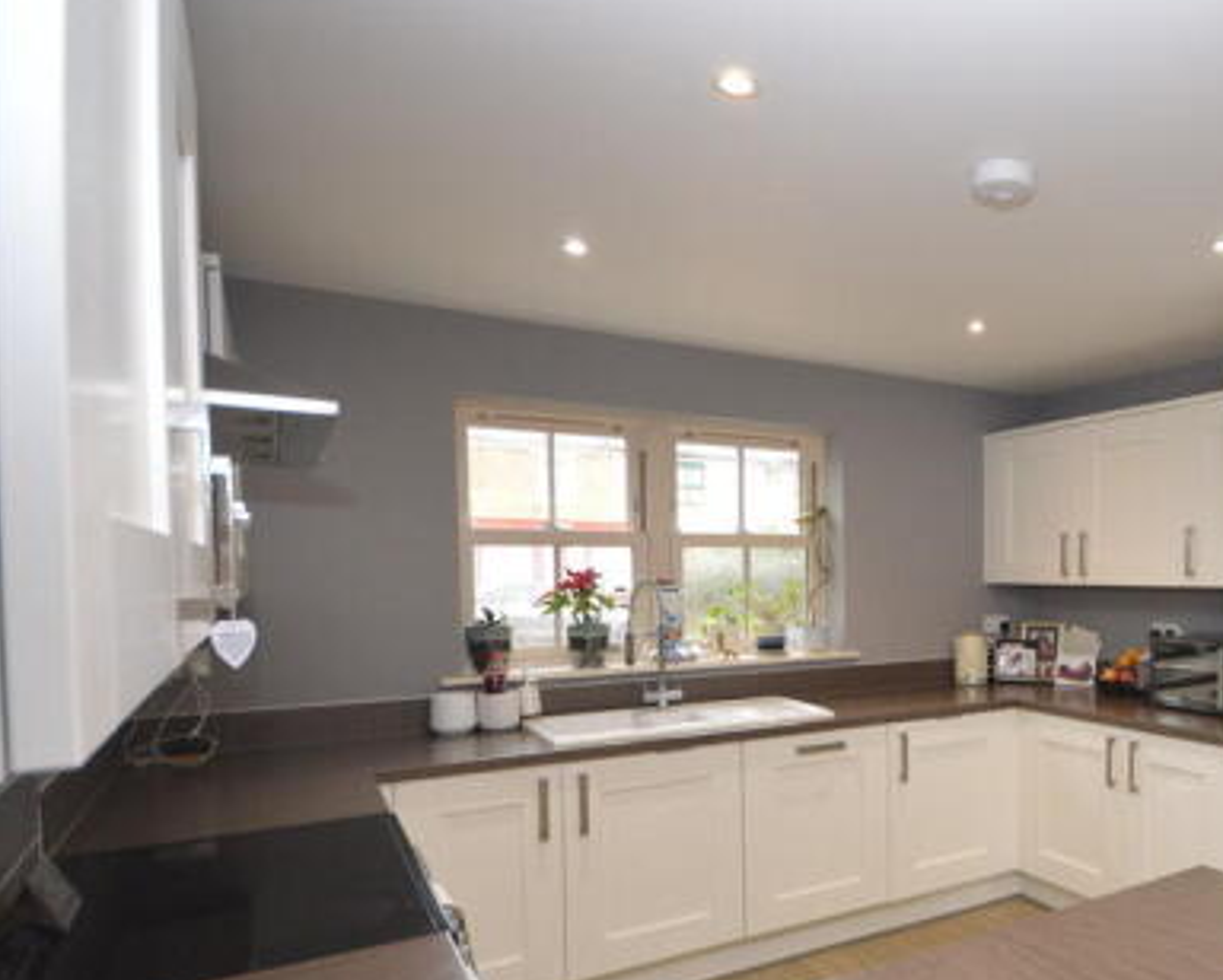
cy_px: 595
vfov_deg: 58.3
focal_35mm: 24
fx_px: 870
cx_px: 987
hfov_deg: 63.8
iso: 450
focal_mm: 10
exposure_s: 1/60
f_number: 4
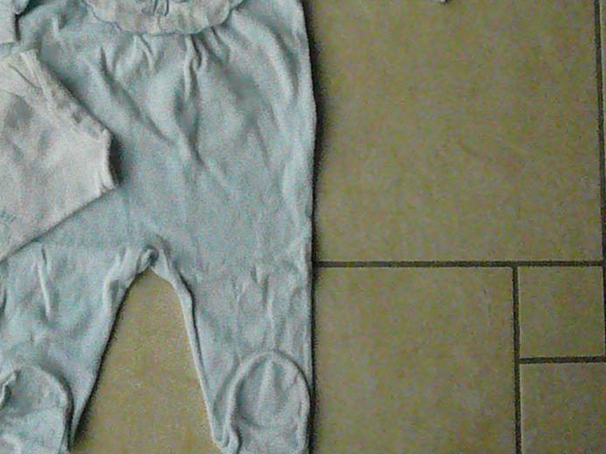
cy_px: 153
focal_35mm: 61
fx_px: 1067
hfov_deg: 31.4
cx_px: 185
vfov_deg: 23.9
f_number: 10
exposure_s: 1/640
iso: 3200
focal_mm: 6.9
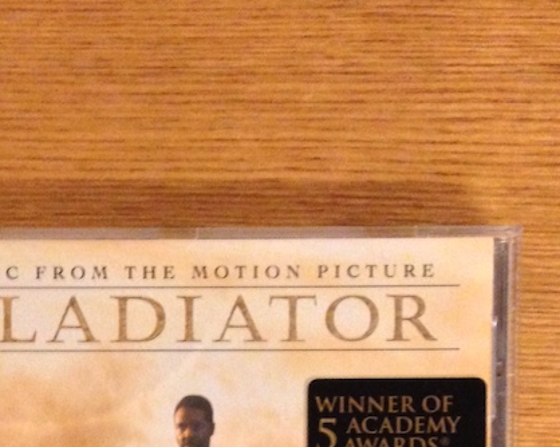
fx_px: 1309
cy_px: 563
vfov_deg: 18.2
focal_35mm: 79
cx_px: 159
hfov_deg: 24.0
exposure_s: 1/15
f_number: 2.4
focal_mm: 4.12
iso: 500
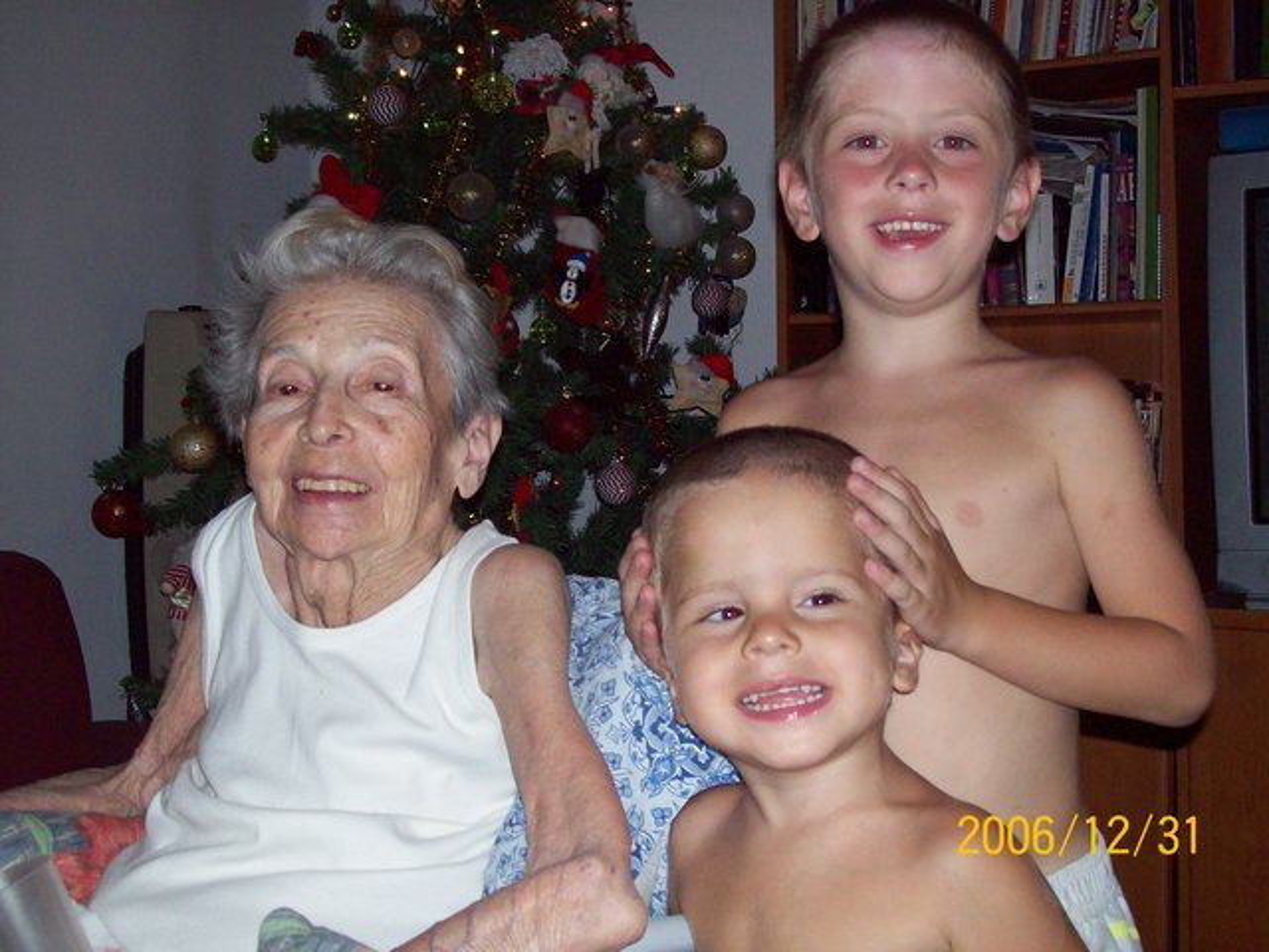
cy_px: 476
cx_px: 634
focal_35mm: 56
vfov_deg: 26.1
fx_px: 2053
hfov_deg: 34.3
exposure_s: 1/83.6
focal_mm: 9.4
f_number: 3.4
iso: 140
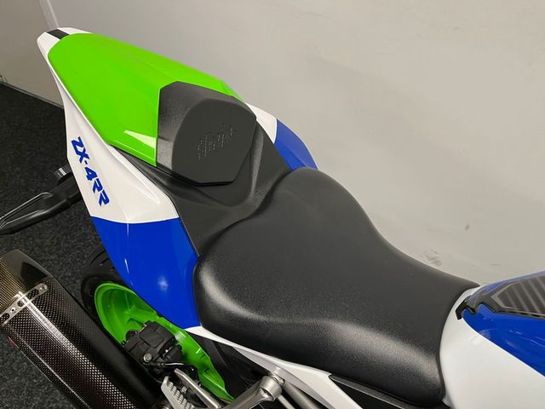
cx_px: 272
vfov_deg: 53.1
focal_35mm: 26
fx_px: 409
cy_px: 204
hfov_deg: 67.3
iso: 80
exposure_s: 1/50
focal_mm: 5.1
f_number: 1.6
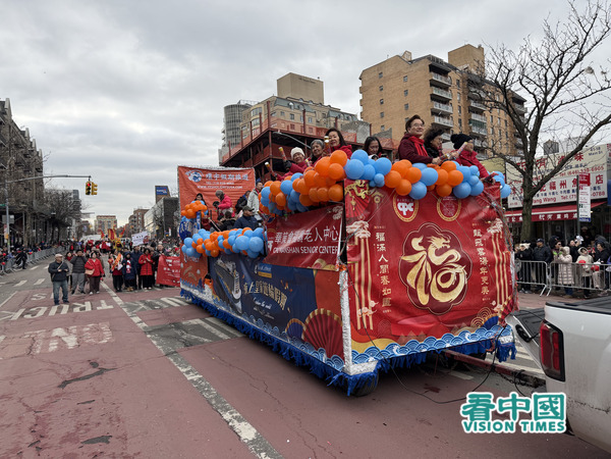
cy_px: 230
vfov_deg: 56.8
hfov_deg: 71.6
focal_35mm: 24
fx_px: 424
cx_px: 306
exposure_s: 1/2053
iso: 100
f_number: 1.78
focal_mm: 6.76
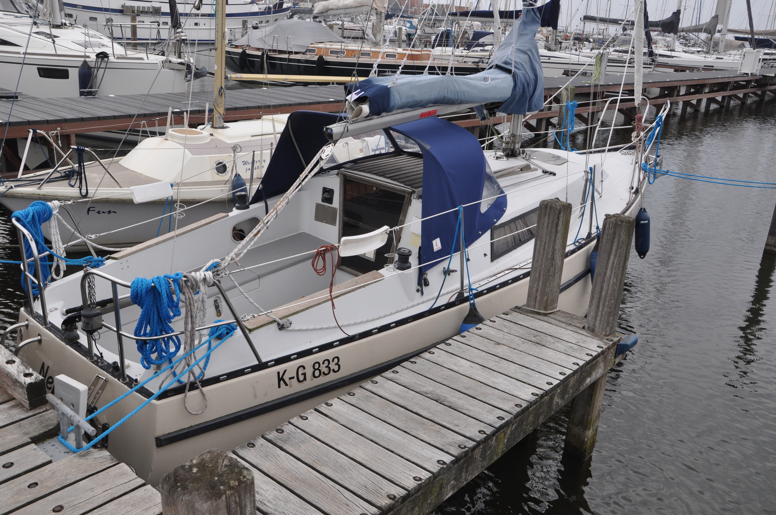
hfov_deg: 57.3
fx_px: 710
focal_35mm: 33
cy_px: 258
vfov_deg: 39.9
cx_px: 388
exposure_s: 1/250
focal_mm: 22
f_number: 8
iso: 200
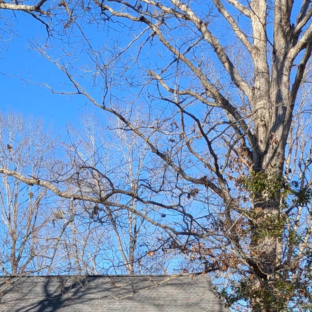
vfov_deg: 20.1
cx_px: -27
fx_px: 806
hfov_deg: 20.9
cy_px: 409
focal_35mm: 79
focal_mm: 6.81
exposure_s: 1/1078
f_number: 1.85
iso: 46
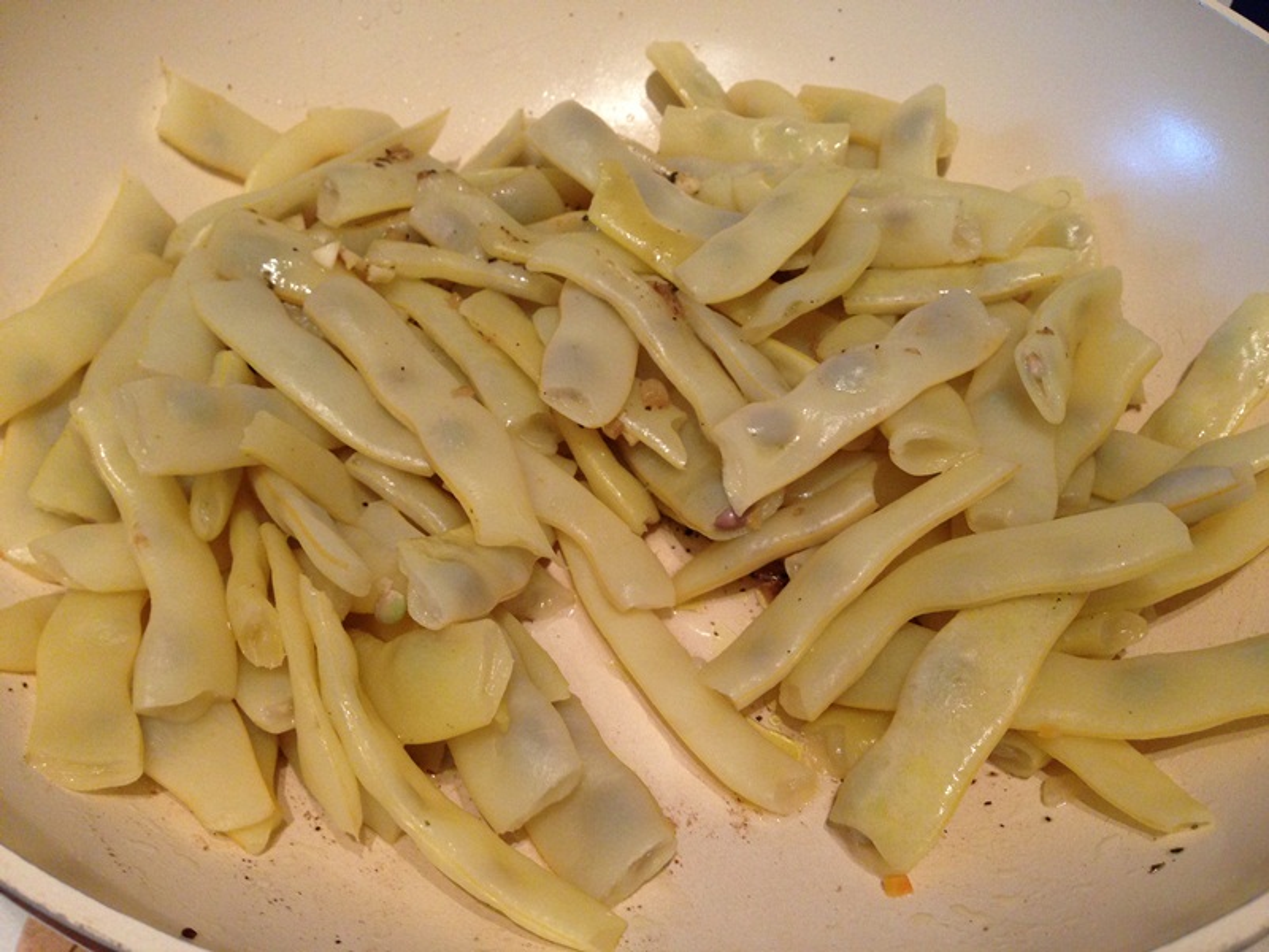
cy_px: 476
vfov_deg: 42.9
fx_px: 1210
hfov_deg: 55.4
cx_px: 634
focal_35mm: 33
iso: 160
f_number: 2.4
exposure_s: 1/20
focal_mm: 4.12
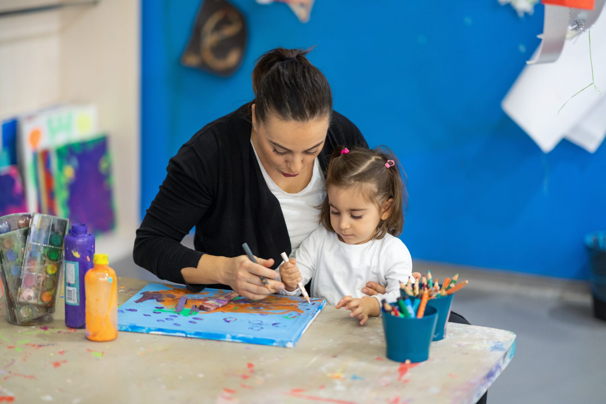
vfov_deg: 16.1
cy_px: 202
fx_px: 1431
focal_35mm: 85
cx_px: 303
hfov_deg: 23.9
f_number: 1.4
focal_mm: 85
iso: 1000
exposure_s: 1/100
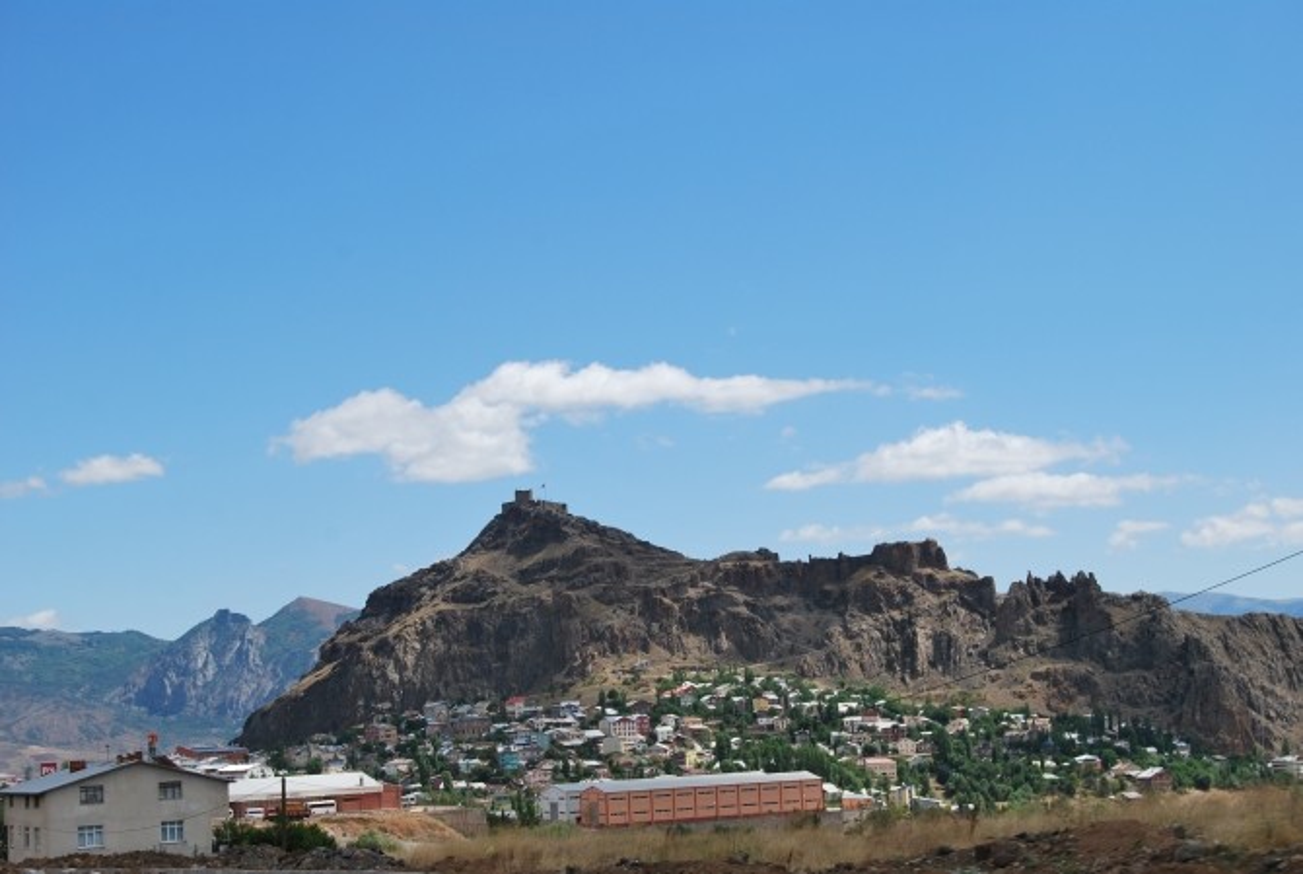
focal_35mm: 60
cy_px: 437
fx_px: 2175
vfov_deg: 22.7
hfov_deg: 33.4
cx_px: 652
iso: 110
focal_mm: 40
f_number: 10
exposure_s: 1/250
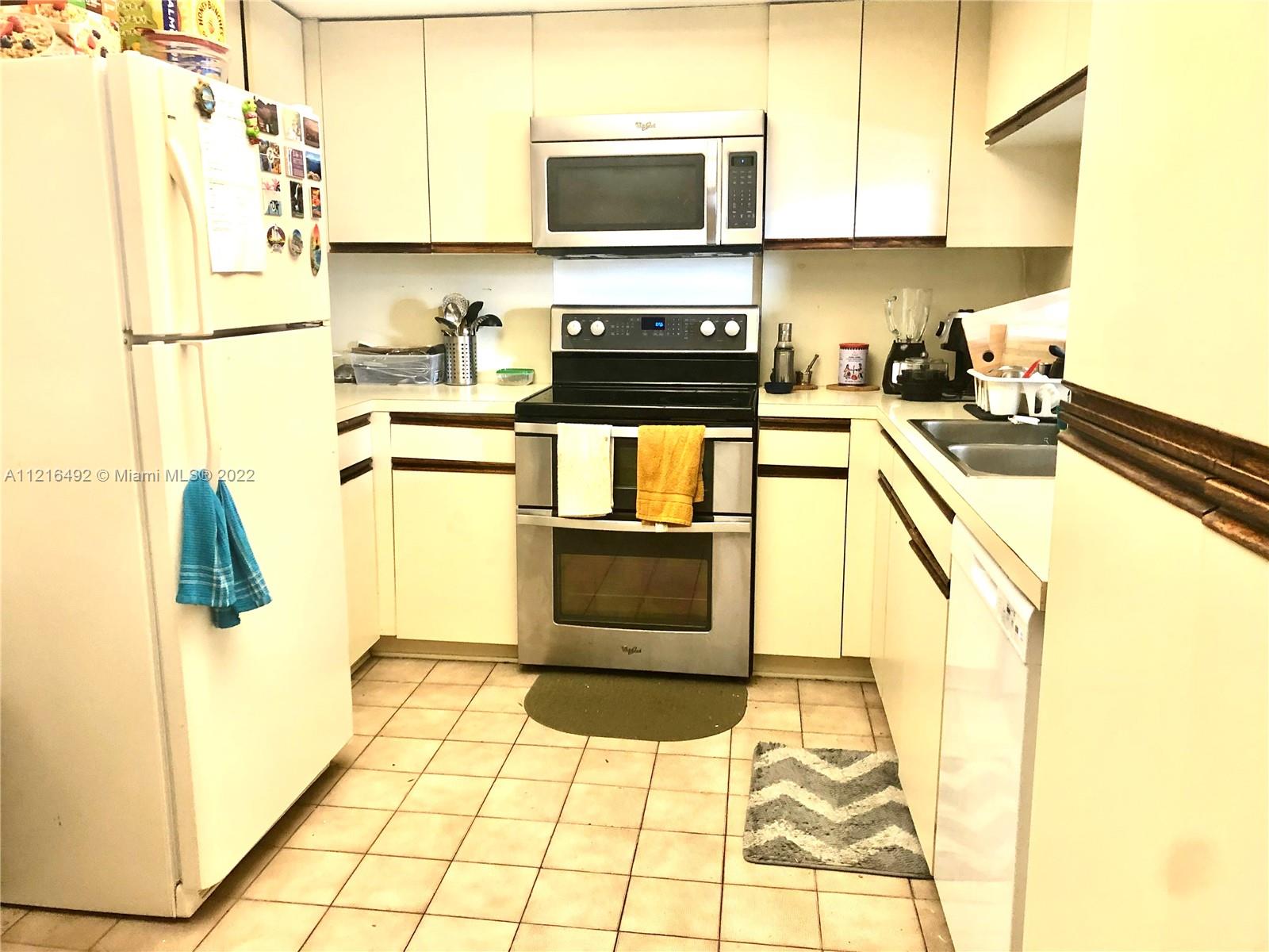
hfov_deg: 63.4
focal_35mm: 28
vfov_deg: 49.7
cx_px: 634
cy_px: 476
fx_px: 1026
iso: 64
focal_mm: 4
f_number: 1.8
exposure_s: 1/15
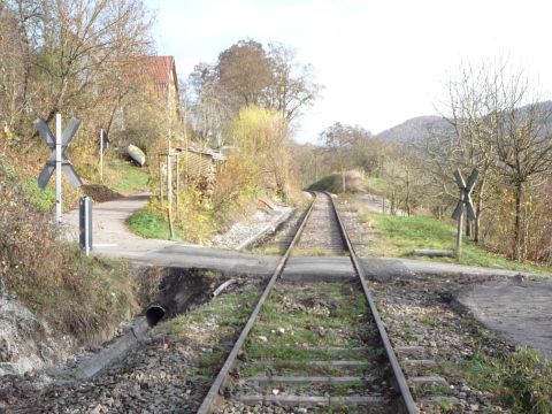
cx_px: 276
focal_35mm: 48
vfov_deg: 30.3
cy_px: 207
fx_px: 765
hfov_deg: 39.7
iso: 100
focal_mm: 5.2
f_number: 4
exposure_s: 1/200
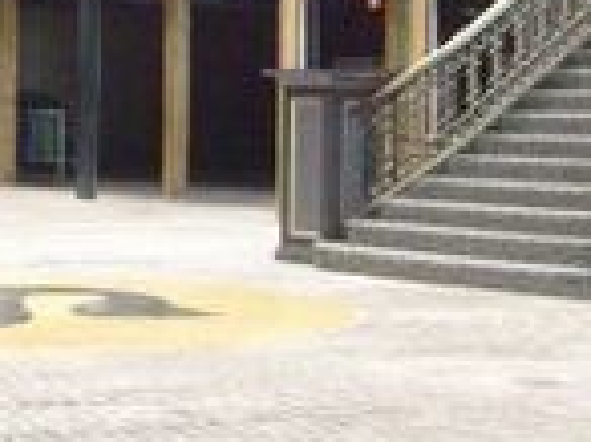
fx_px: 2182
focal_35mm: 128
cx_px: 221
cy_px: -93
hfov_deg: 15.4
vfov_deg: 11.3
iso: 400
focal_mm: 5.8
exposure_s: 1/45
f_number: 2.8
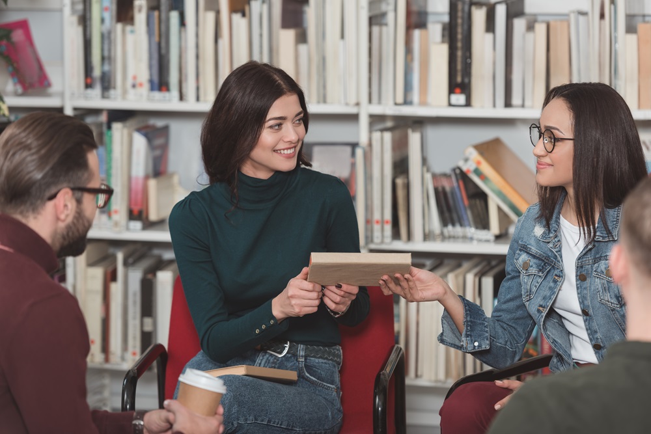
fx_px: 2622
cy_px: 217
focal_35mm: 145
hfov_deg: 14.2
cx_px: 326
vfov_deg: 9.5
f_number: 3.5
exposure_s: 1/160
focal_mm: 145
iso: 100
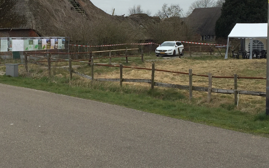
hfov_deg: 28.3
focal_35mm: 72
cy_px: 50
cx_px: 79
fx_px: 528
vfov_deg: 18.0
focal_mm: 4.15
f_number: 2.2
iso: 32
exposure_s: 1/1041
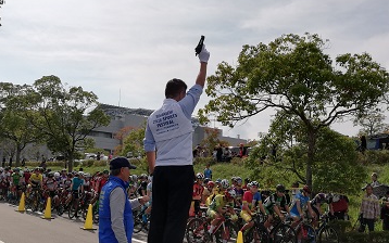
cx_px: 195
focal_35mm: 41
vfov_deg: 31.3
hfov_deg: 48.2
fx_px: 435
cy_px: 121
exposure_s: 1/3086
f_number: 2.2
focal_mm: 3.81
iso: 50
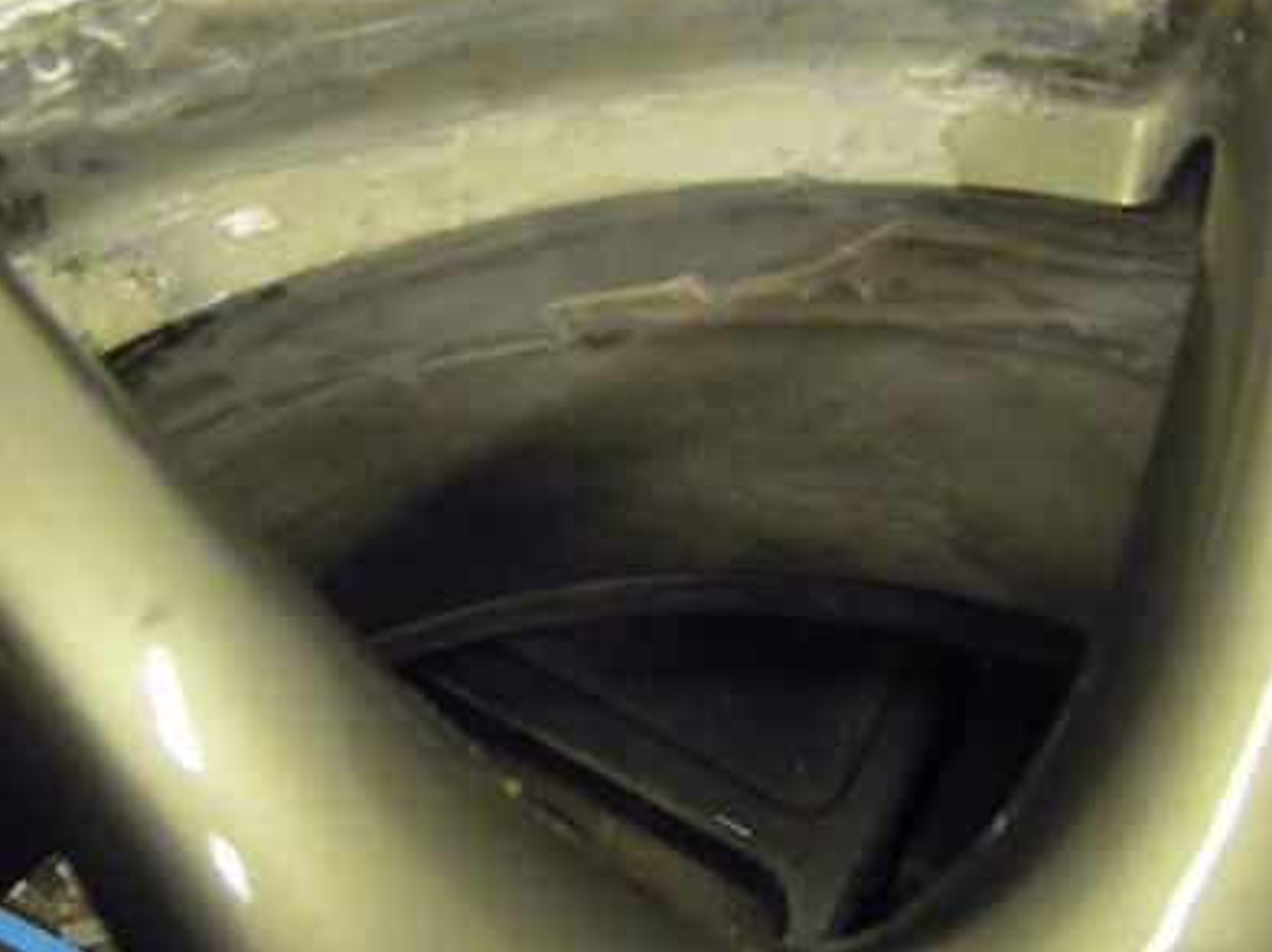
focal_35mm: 46
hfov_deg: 41.2
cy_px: 277
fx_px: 1689
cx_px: 574
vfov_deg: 31.1
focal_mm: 5
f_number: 2.7
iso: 800
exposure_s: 1/60
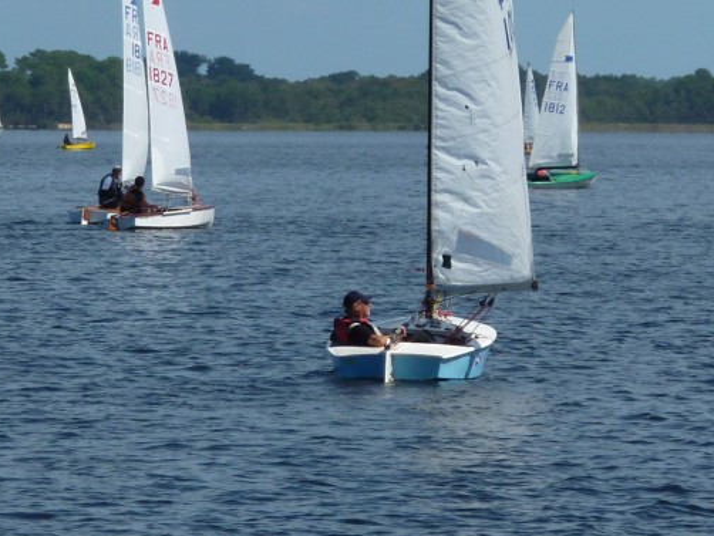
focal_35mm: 435
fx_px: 8977
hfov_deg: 4.6
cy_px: 94
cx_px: 226
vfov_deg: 3.4
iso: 80
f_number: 5.6
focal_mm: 29.9
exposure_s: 1/640
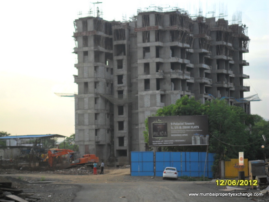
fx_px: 839
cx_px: 134
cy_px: 101
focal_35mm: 108
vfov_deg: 13.7
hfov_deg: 18.2
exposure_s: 1/90
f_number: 5
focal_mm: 19.6
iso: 100
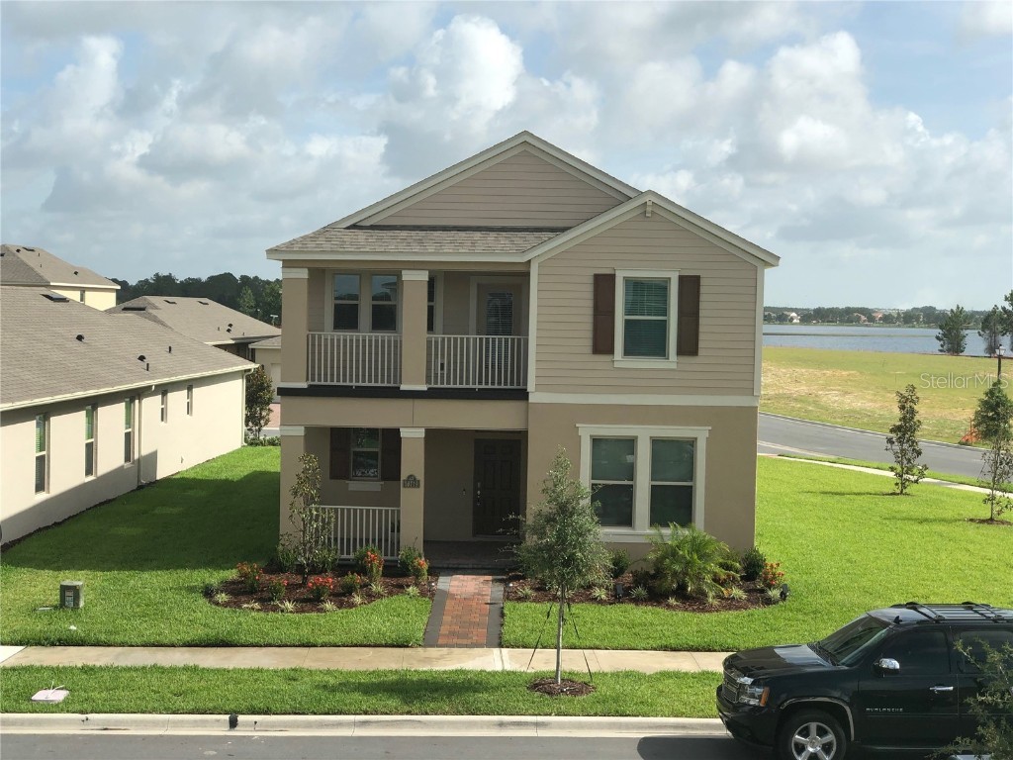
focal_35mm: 52
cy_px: 380
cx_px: 506
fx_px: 1522
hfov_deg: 36.8
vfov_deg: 28.0
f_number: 2.4
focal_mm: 6
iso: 16
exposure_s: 1/649
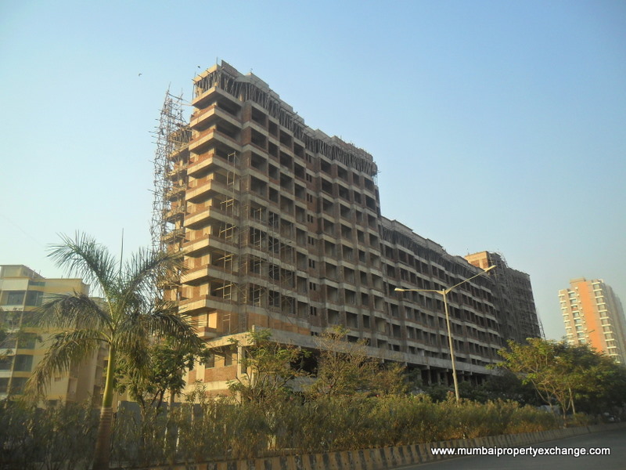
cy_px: 235
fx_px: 488
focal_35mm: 27
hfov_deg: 65.3
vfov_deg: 51.4
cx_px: 313
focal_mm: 4.9
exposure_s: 1/350
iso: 100
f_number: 3.5
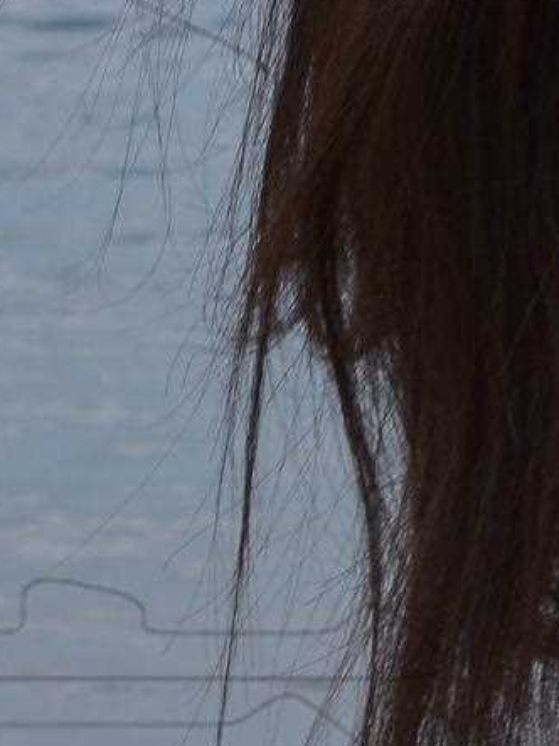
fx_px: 6398
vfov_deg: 6.6
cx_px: -966
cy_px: 1163
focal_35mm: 297
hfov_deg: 4.8
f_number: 8
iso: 140
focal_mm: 38
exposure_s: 1/500
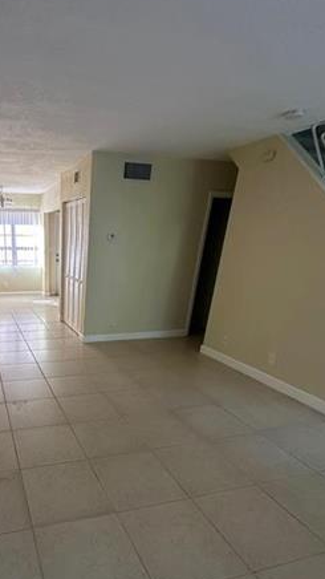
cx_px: 56
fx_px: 322
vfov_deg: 81.5
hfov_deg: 49.7
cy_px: 378
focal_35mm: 21
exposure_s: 1/99
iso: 160
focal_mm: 2.22
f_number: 2.2
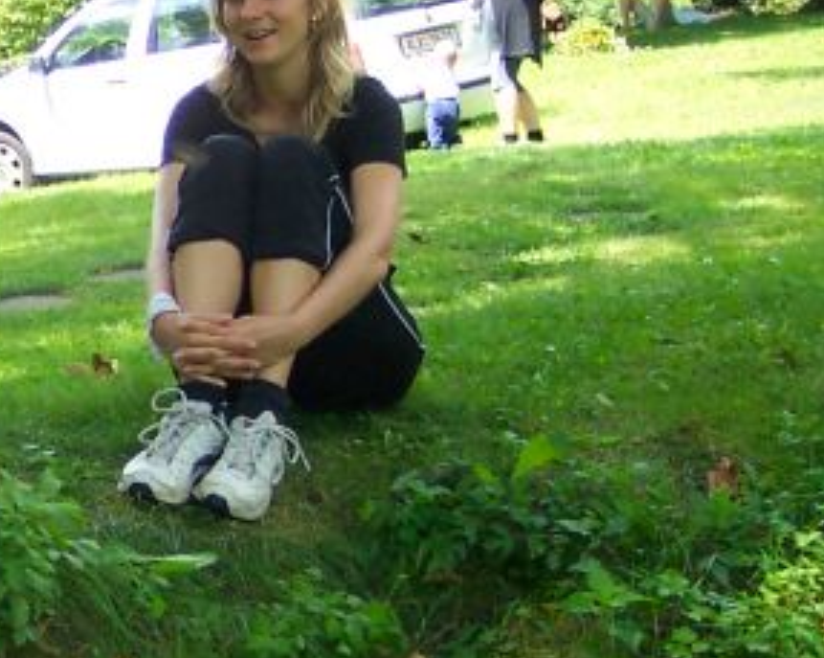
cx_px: -175
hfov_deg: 16.4
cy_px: 261
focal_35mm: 112
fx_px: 2729
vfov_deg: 13.7
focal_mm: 8
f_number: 2.8
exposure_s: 1/250
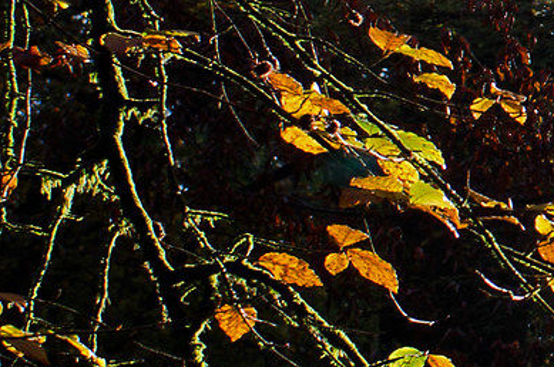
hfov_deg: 7.6
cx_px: 1089
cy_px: -42
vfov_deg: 5.3
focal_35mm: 259
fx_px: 3979
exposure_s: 1/250
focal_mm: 28
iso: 100
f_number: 5.6
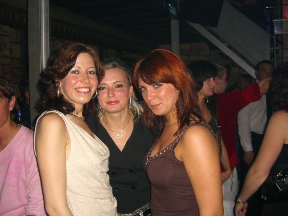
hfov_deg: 49.0
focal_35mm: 38
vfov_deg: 37.7
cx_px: 144
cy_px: 108
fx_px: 316
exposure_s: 1/60
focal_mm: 7.9
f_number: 2.8
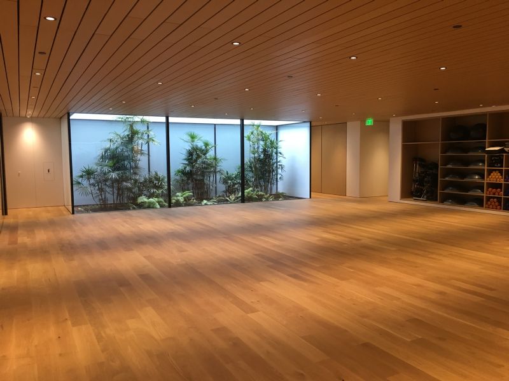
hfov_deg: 61.7
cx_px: 254
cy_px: 190
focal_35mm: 29
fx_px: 426
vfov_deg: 48.2
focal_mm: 4.15
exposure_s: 1/30
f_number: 2.2
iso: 100
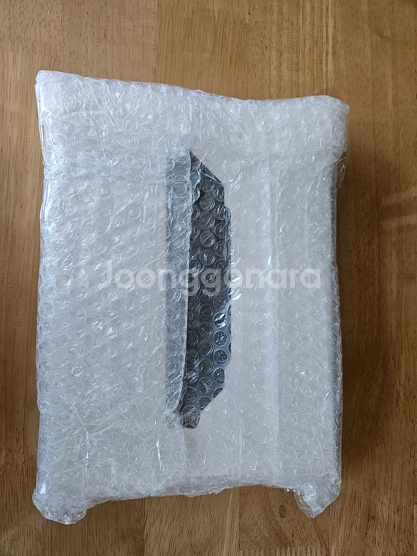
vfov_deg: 73.9
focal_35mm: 23
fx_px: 369
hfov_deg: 58.9
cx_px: 208
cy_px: 278
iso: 320
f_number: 1.8
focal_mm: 5.4
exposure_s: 1/359
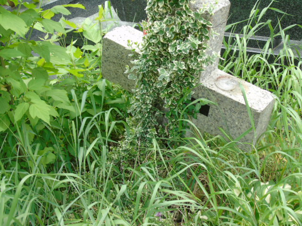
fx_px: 471
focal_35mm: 54
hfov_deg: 35.5
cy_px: 113
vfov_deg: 27.0
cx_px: 151
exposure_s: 1/50
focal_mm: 9.6
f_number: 4.3
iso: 80
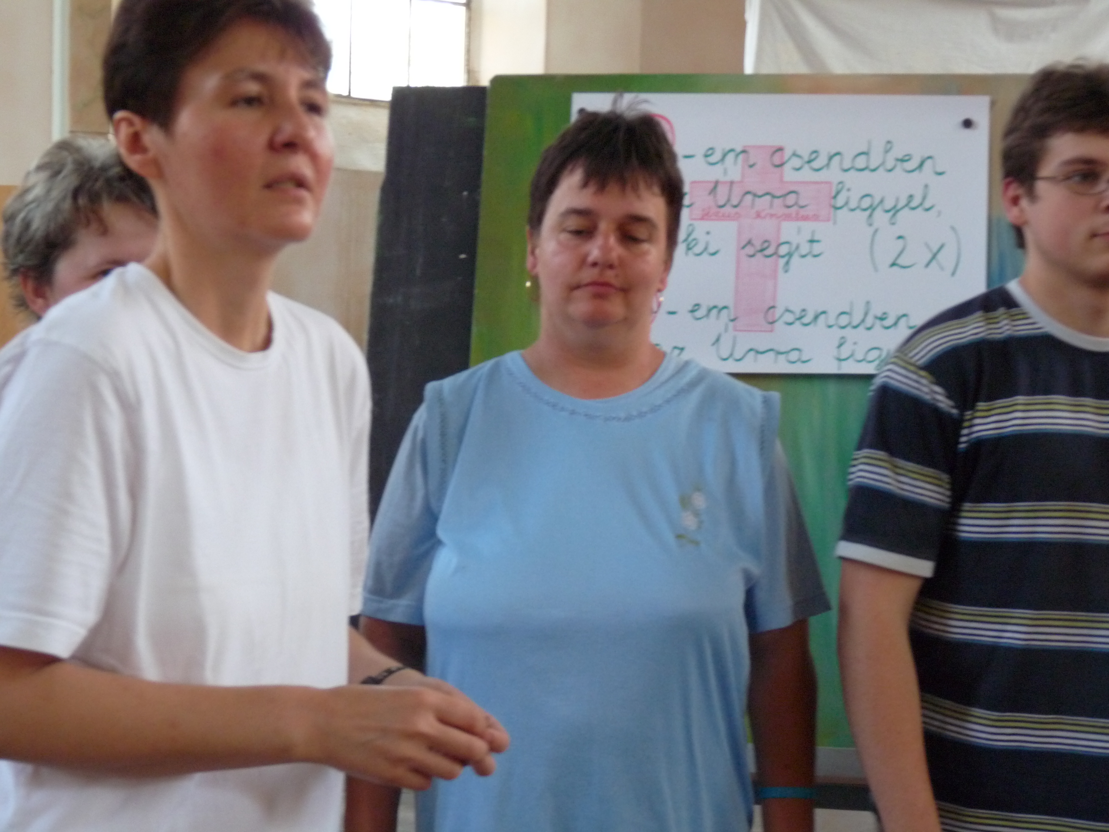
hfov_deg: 29.0
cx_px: 554
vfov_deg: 21.9
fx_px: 2146
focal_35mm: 67
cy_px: 416
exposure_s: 1/80
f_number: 3.4
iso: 400
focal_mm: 11.9
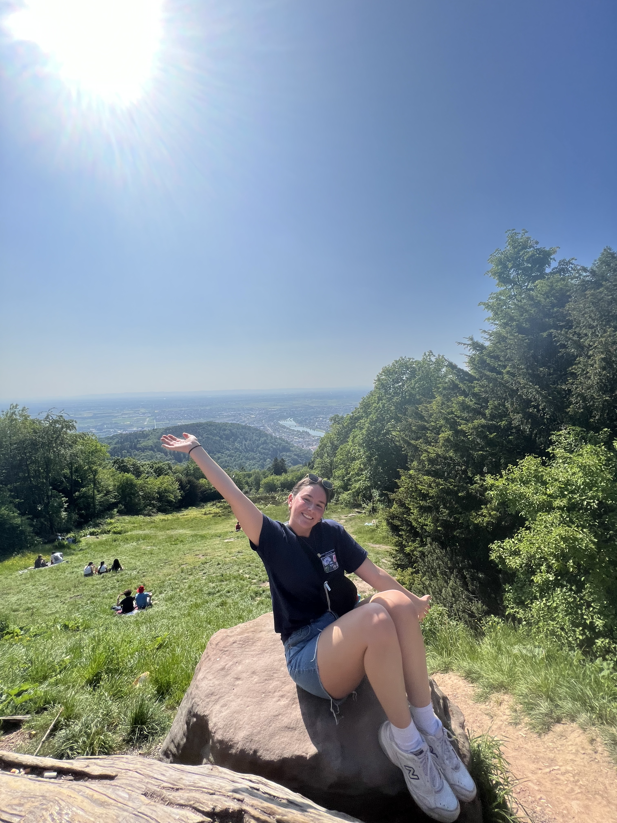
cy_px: 412
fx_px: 309
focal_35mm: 13
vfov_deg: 106.2
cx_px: 308
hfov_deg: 89.9
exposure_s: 1/2320
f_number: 1.8
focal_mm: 1.57
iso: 32
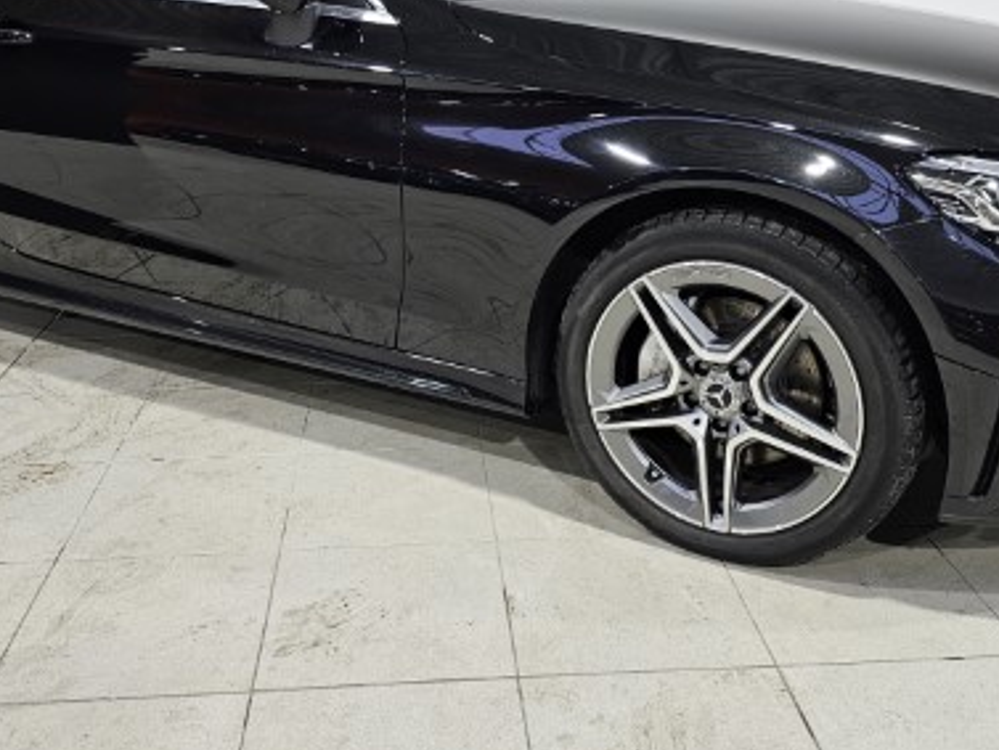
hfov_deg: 47.8
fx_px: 1126
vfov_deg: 36.4
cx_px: 477
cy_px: 239
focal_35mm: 39
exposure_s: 1/100
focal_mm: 6.3
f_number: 1.7
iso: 160
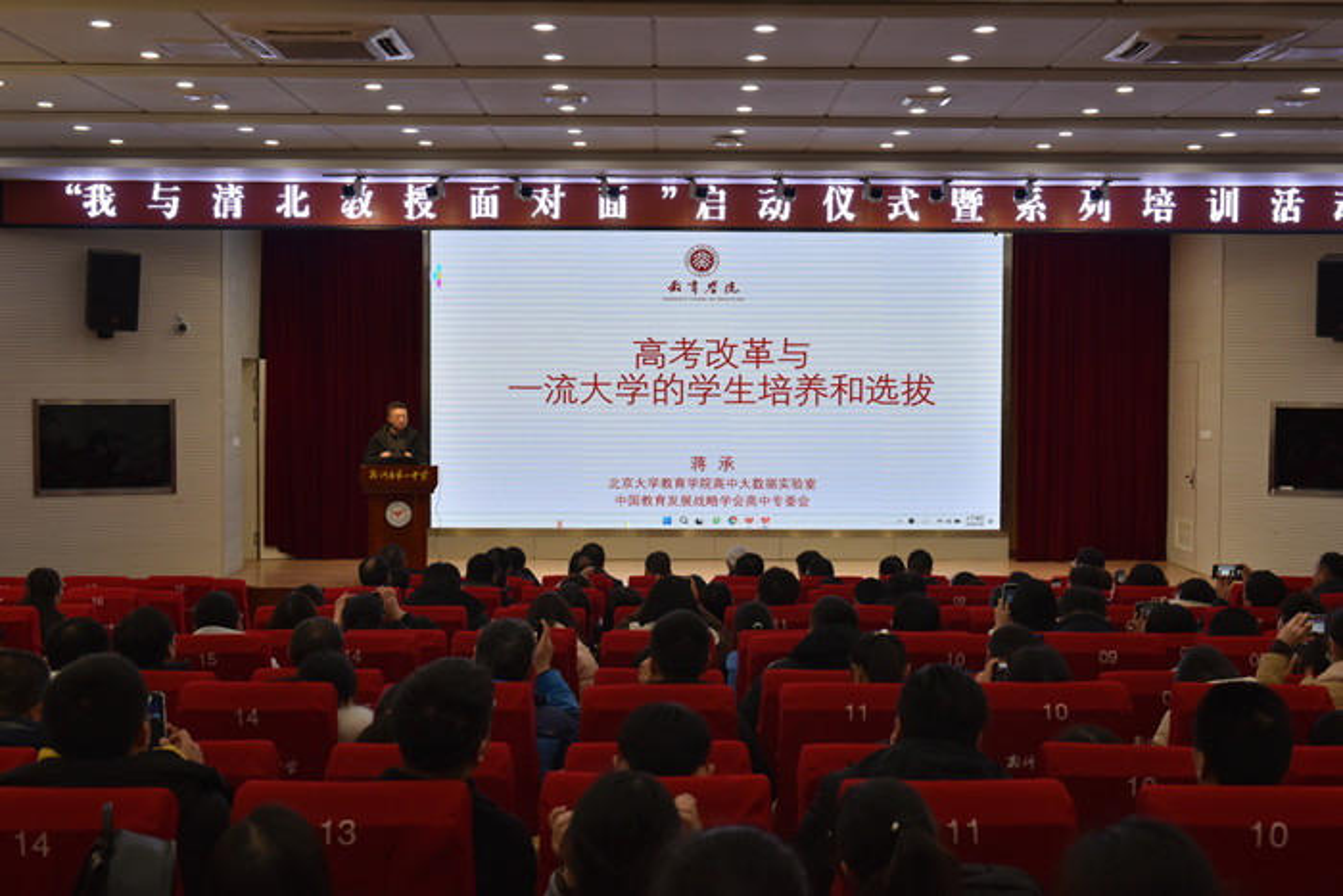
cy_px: 448
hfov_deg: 43.6
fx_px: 1679
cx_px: 672
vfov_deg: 29.9
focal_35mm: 45
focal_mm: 45
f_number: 7.1
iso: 800
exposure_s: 1/200
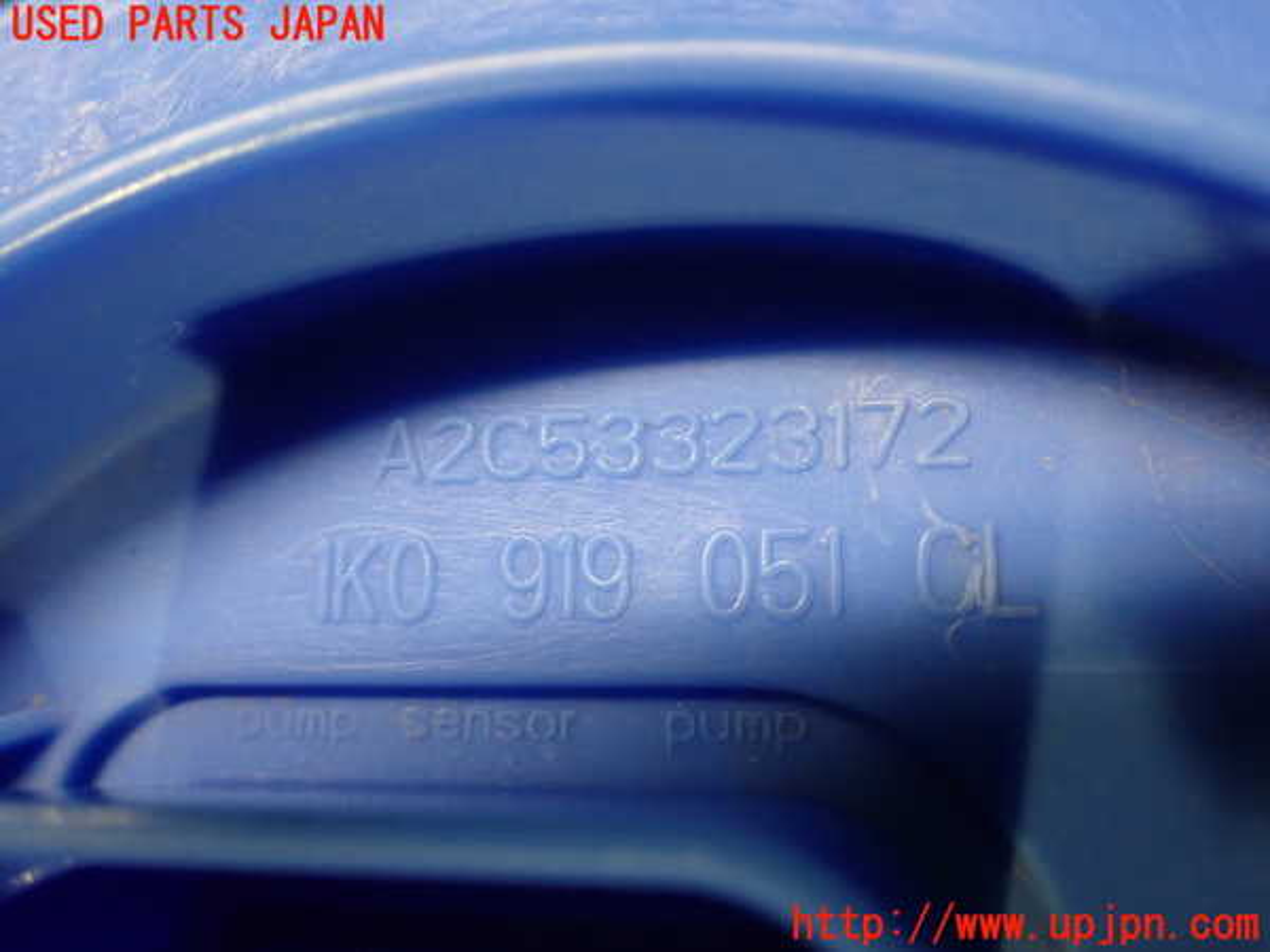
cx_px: 635
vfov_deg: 39.7
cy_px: 476
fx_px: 1321
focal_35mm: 36
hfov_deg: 51.4
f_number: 2.5
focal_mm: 6.37
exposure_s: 1/40
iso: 400
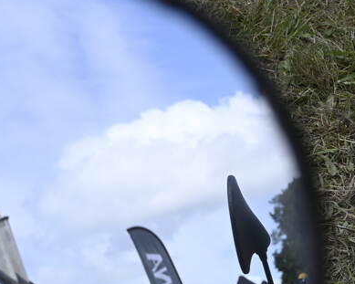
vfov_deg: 10.6
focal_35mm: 144
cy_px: 270
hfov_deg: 13.4
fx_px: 1513
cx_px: 120
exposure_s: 1/250
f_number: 9
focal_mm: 34
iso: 100
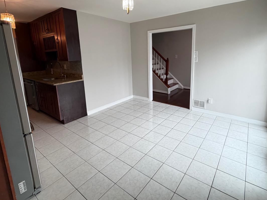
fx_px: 147
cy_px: 80
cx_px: 144
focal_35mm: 19
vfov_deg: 68.0
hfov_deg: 84.5
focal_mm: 2.22
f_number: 2.2
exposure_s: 1/120
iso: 200
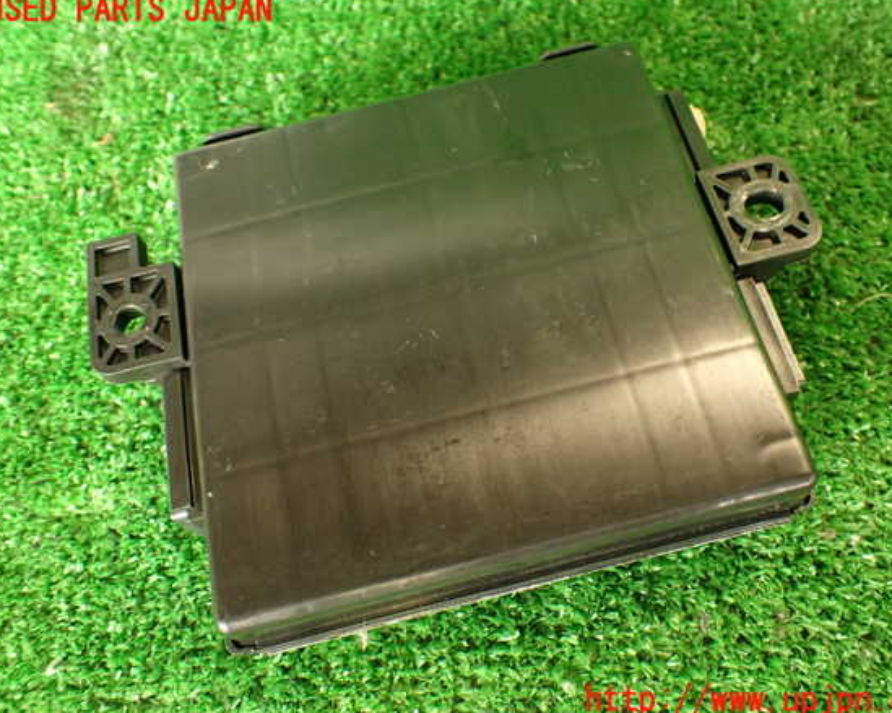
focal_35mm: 32
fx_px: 845
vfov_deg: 45.8
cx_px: 465
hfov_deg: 55.7
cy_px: 356
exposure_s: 1/30
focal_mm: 5.4
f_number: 2.3
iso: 320
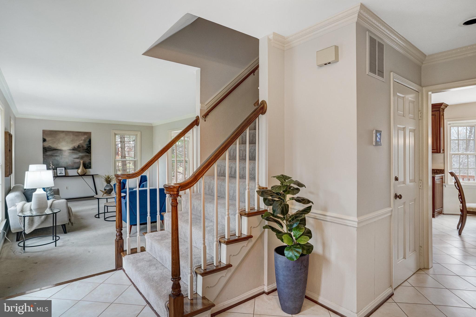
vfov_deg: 64.5
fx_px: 251
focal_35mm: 19
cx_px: 238
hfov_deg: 86.9
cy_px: 158
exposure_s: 1/5
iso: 1250
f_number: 8
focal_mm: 19
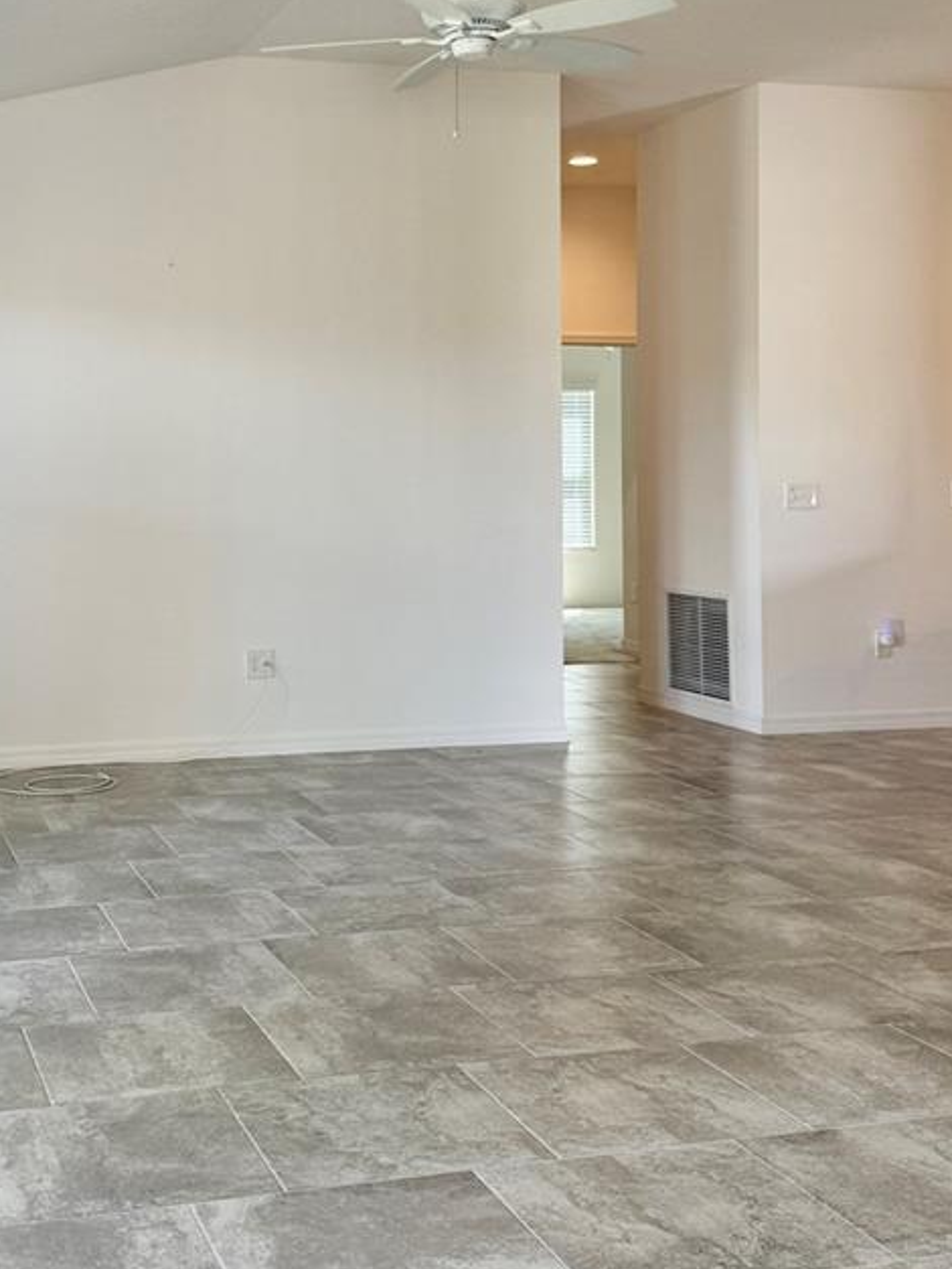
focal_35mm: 46
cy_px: 458
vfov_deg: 40.9
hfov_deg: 31.2
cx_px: 280
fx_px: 1686
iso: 100
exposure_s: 1/120
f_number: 1.78
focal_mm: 6.76
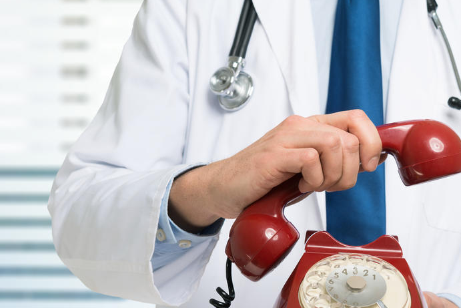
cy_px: 167
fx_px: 1268
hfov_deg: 20.5
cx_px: 332
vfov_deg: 13.8
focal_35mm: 99
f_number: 9
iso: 100
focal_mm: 60
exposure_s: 1/160
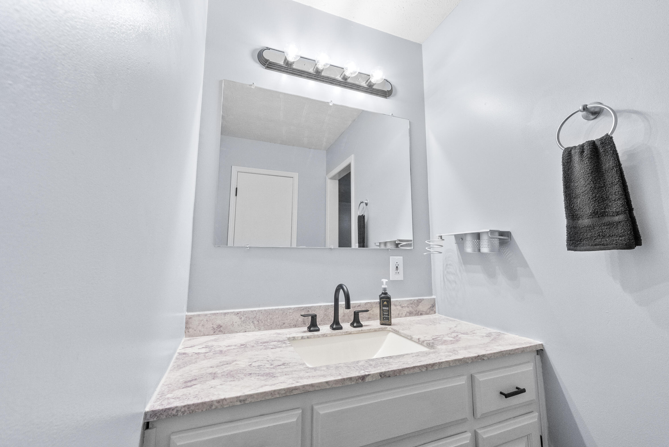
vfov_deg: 81.3
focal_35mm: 14
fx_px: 260
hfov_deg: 104.2
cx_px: 334
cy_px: 224
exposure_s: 1/100
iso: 12800
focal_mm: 14
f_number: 8
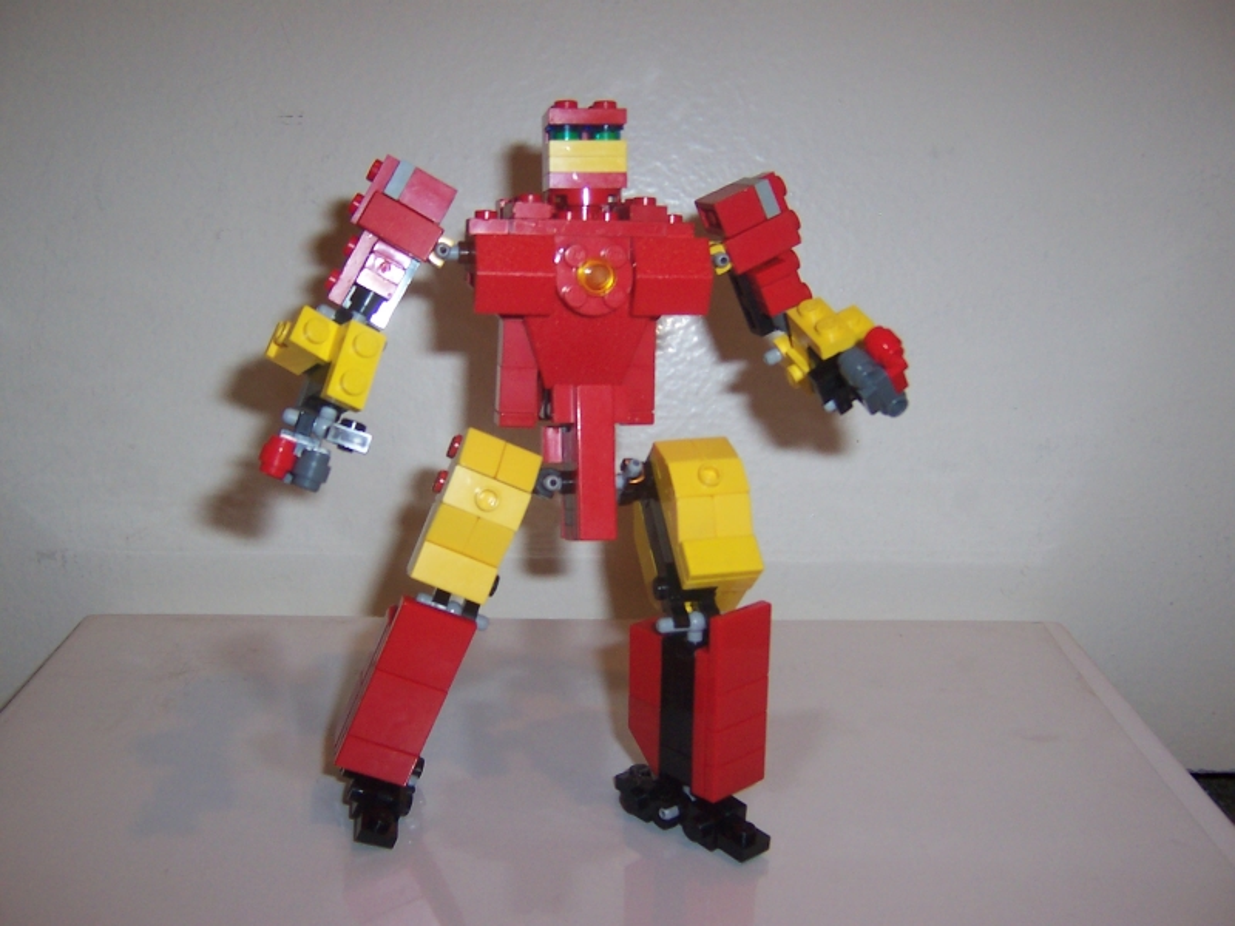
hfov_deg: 51.4
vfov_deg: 39.7
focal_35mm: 36
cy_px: 463
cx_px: 618
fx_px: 1284
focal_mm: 5.6
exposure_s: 1/60
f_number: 2.8
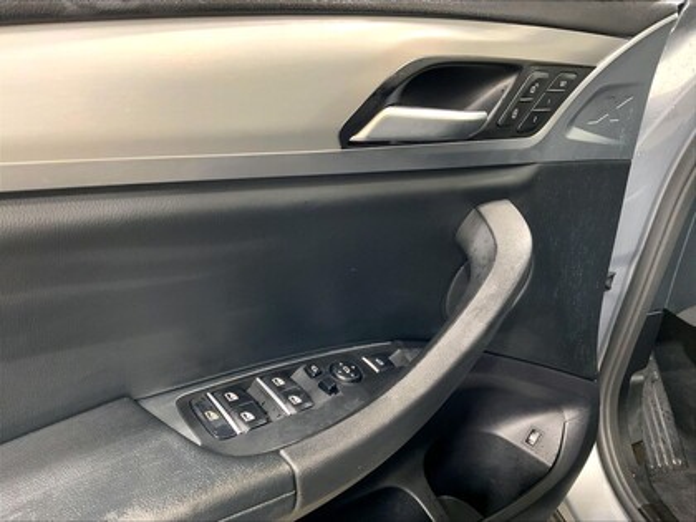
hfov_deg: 61.7
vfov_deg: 48.2
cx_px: 348
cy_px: 261
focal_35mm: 29
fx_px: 583
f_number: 1.8
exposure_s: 1/60
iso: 160
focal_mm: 3
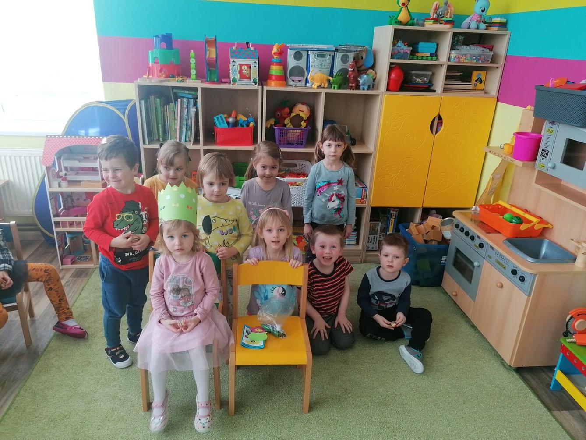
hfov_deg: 65.3
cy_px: 220
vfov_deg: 51.4
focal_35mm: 27
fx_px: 457
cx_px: 293
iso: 100
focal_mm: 4.75
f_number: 1.8
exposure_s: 1/50
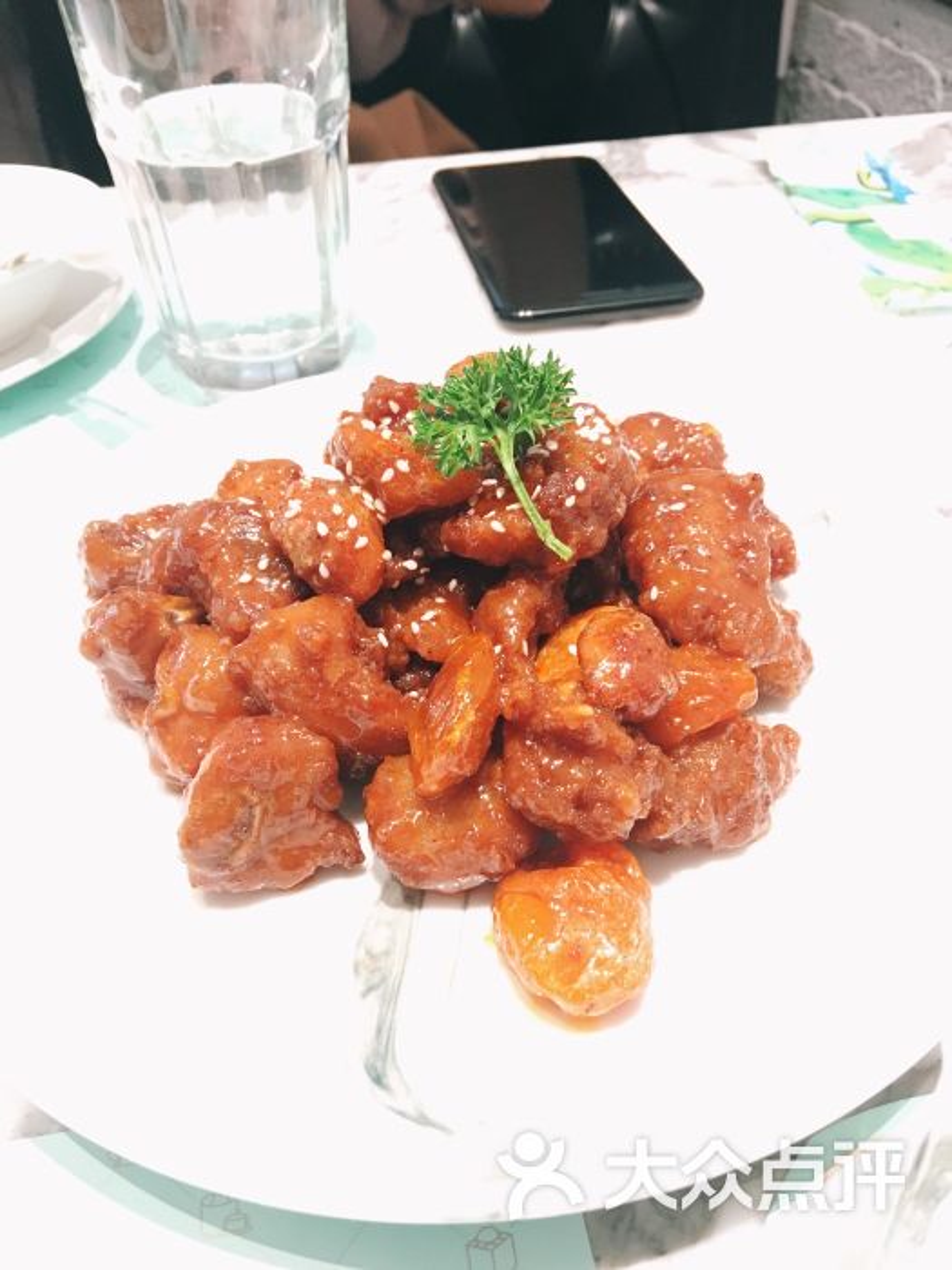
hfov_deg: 48.2
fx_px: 1063
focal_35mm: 29
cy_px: 635
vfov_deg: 61.7
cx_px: 476
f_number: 2.2
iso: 160
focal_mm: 4.15
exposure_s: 1/33
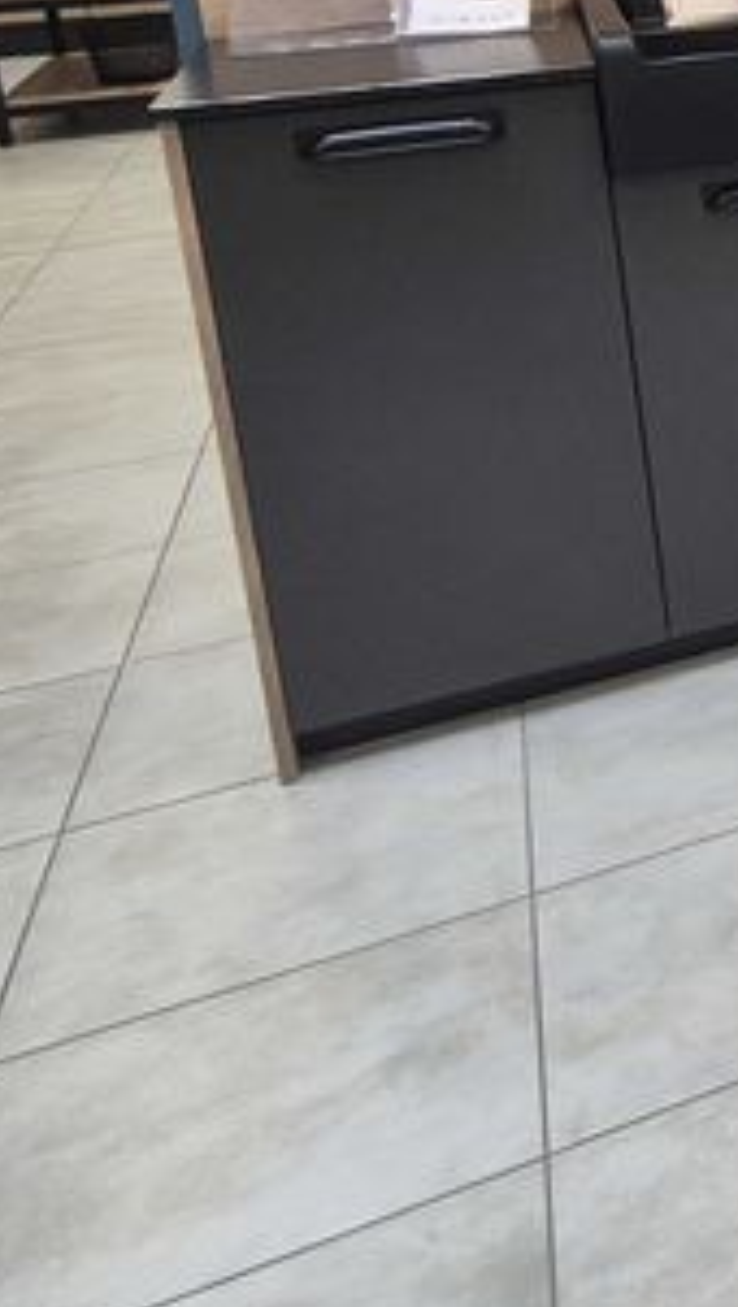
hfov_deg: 15.4
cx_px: 1723
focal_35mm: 47
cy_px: 113
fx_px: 1630
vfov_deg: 40.2
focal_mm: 2.2
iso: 125
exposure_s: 1/50
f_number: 2.2
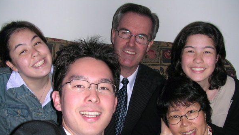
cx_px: 120
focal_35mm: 41
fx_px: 260
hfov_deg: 49.4
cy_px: 86
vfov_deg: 28.9
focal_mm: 5.6
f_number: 2.7
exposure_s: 1/60
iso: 100
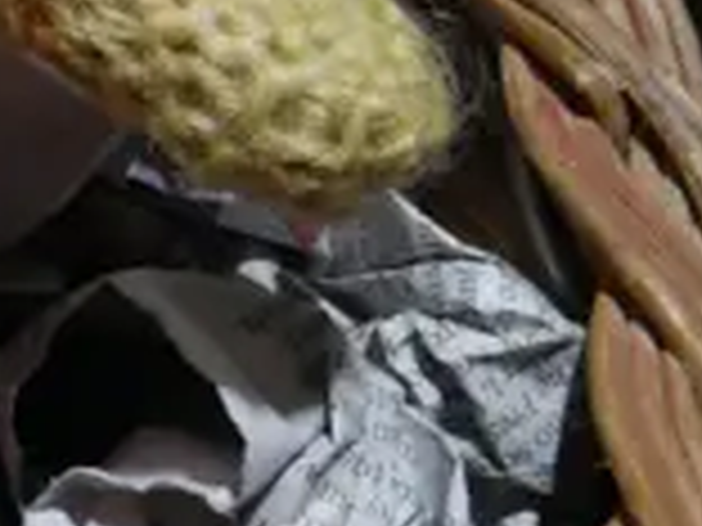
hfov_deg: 9.4
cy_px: -564
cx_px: -1044
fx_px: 3731
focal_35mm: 184
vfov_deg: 7.7
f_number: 3.5
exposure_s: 1/80
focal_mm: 14
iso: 200
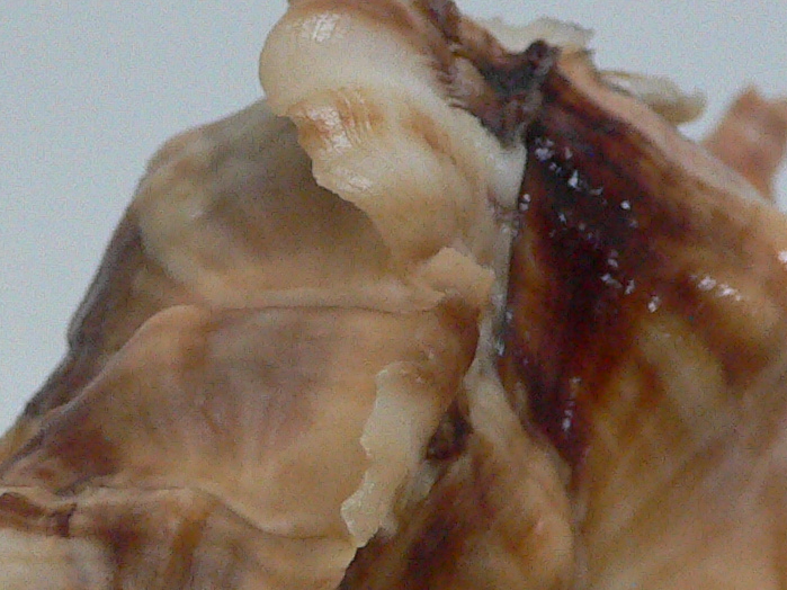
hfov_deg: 19.4
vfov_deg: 14.5
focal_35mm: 101
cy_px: 504
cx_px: 315
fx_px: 2296
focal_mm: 4.6
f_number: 2.8
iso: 200
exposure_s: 1/60
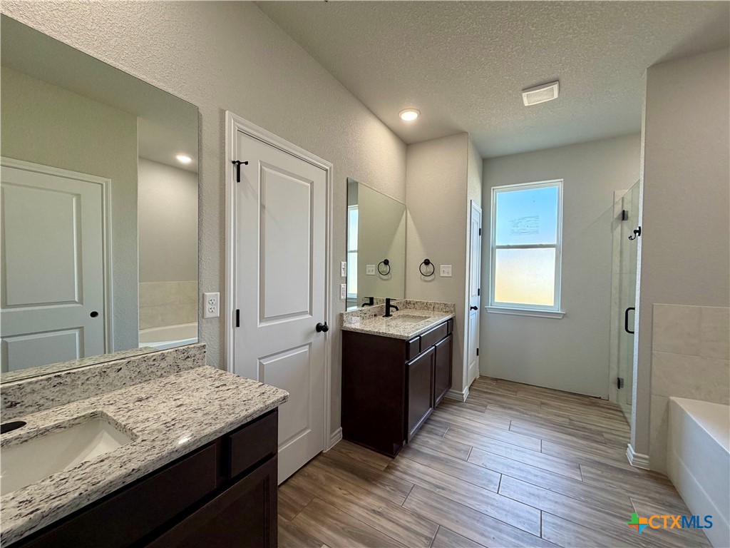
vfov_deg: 85.7
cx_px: 365
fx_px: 295
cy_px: 274
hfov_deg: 102.1
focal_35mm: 14
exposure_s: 1/120
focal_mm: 2.22
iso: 200
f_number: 2.2
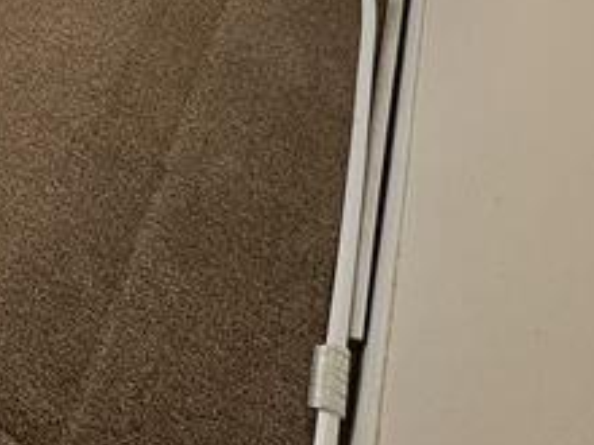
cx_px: -338
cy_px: -289
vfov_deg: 21.7
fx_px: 875
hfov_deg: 25.7
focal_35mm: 51
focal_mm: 2.22
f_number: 2.2
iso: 40
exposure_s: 1/392
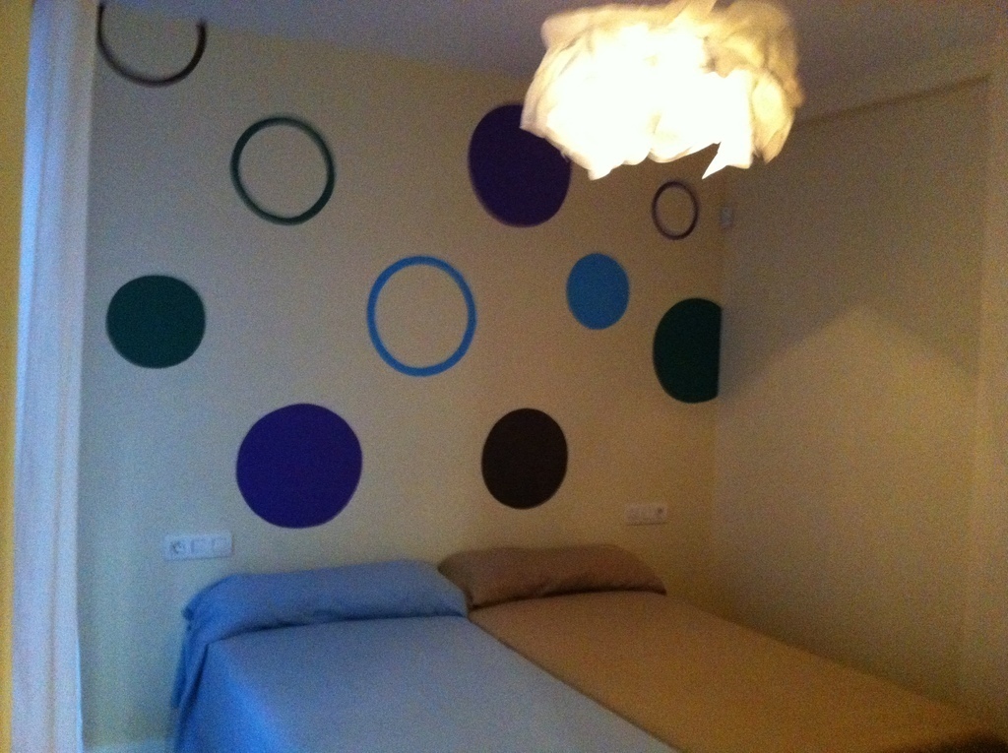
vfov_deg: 40.6
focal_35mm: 35
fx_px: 1018
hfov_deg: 52.7
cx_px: 504
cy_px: 376
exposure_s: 1/15
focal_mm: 3.85
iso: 800
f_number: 2.8
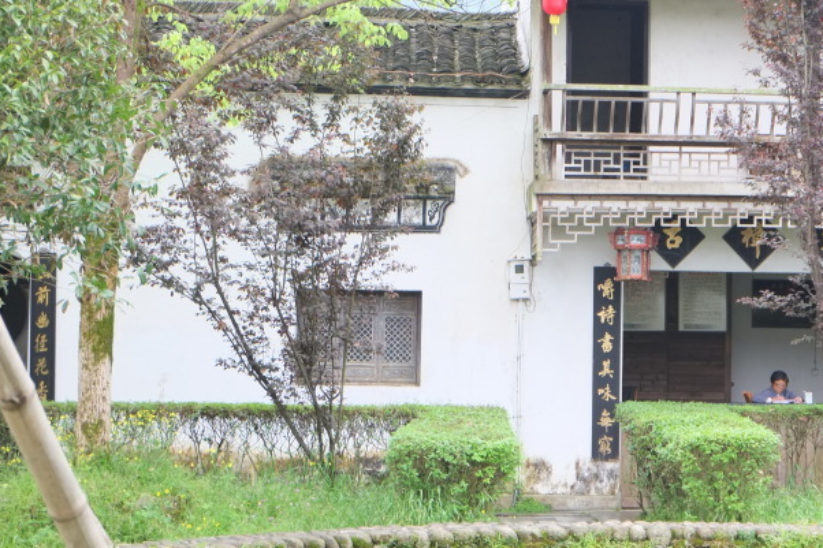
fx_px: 1828
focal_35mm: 80
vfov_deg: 17.1
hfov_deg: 25.1
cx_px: 617
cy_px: 264
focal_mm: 31
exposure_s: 1/30
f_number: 5
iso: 400
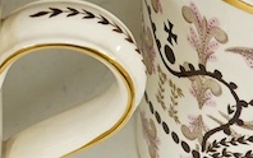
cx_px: 48
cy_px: -23
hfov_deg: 8.1
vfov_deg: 5.0
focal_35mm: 260
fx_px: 1794
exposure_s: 1/160
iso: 2500
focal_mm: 30
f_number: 8
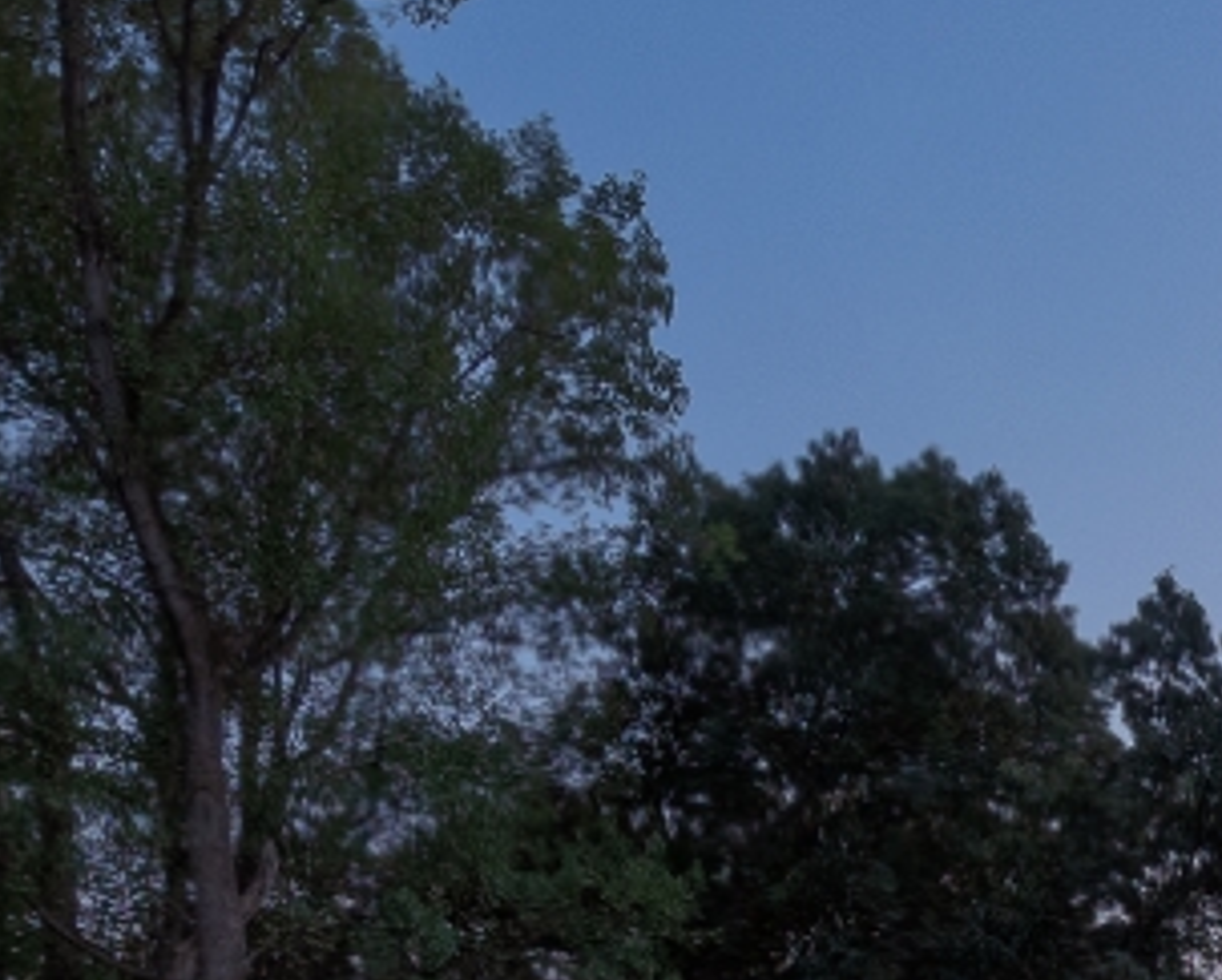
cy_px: 1750
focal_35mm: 78
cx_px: 1758
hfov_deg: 21.2
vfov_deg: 16.5
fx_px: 2824
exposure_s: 1/3
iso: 320
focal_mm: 14
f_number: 8
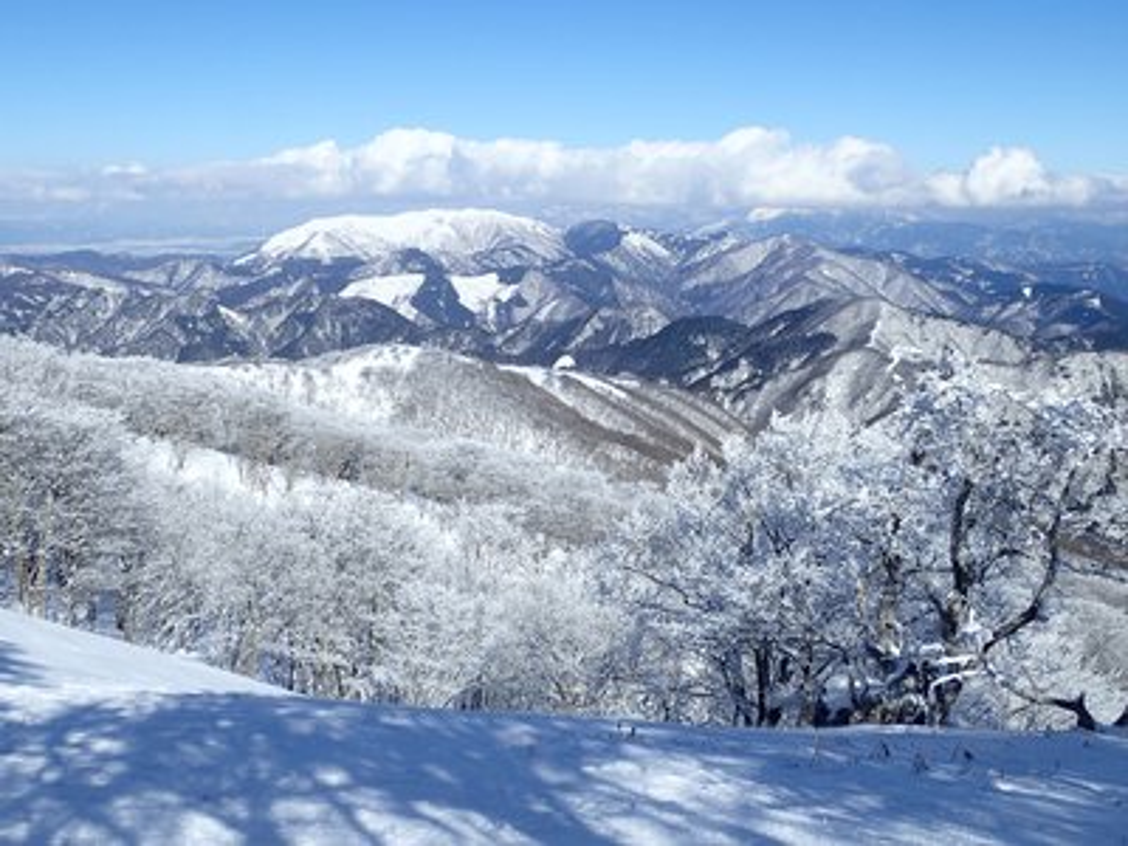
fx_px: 1238
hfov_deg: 49.0
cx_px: 564
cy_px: 423
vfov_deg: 37.7
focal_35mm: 38
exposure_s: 1/160
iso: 100
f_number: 10
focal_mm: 6.86
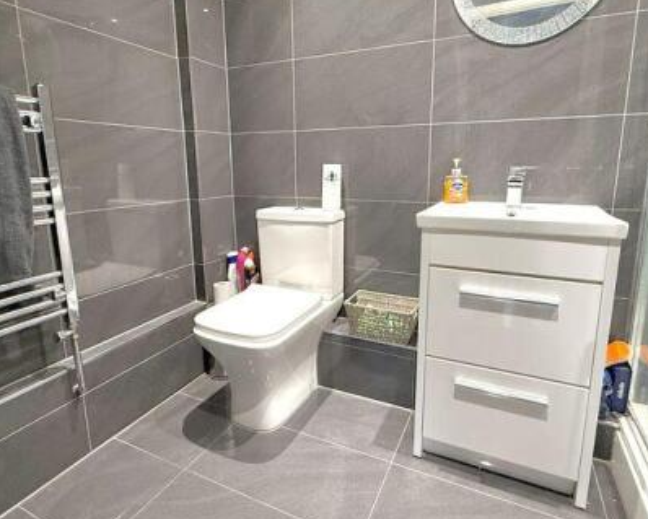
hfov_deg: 80.3
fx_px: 384
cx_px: 338
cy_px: 232
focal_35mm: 20
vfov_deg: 68.0
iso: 400
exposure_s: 1/50
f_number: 2.2
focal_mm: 2.22
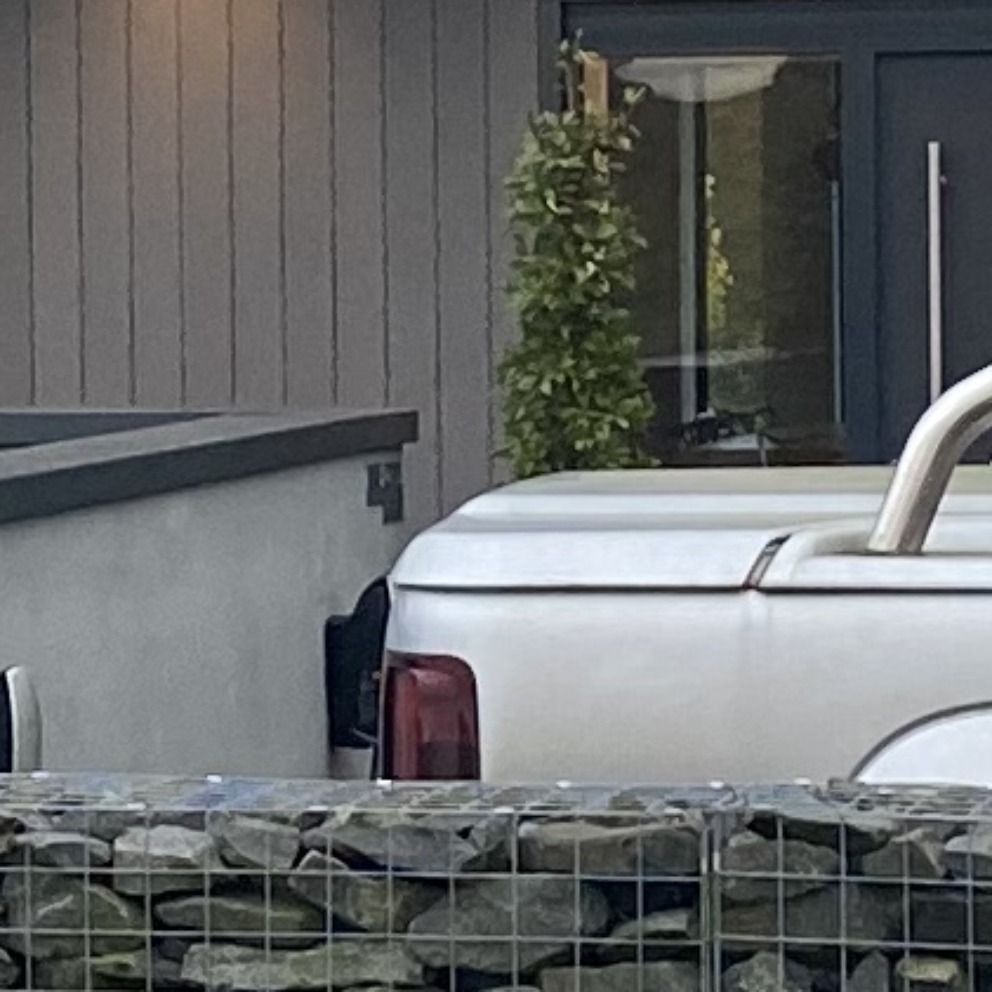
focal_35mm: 220
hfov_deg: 7.9
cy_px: 346
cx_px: 127
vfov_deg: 8.0
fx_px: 7133
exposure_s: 1/121
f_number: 1.8
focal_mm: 4.25
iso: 100
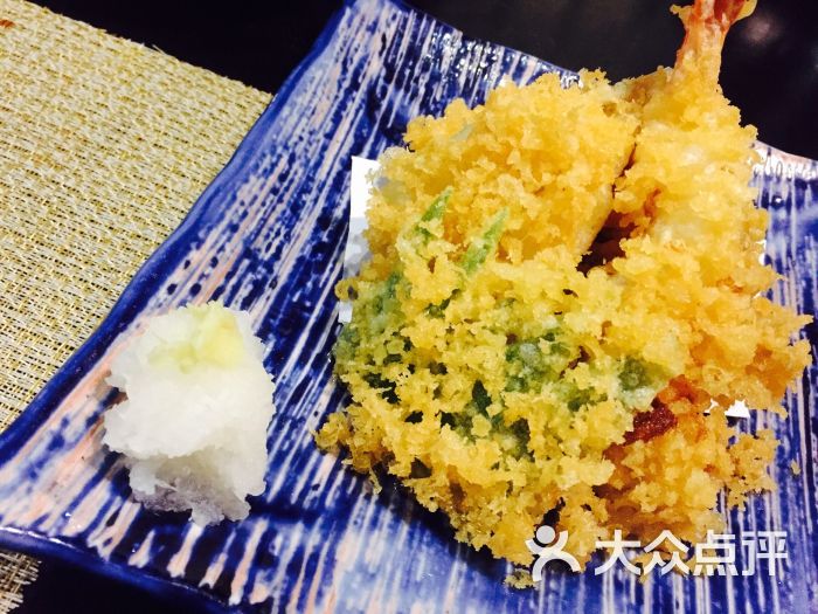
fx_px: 685
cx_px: 409
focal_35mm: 29
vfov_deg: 48.2
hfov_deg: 61.7
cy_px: 307
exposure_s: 1/17
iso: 400
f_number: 2.2
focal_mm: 4.15
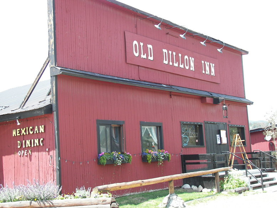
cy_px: 104
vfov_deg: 27.0
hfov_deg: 35.5
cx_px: 138
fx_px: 432
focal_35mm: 54
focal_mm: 8.9
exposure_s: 1/125
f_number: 2.8
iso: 50
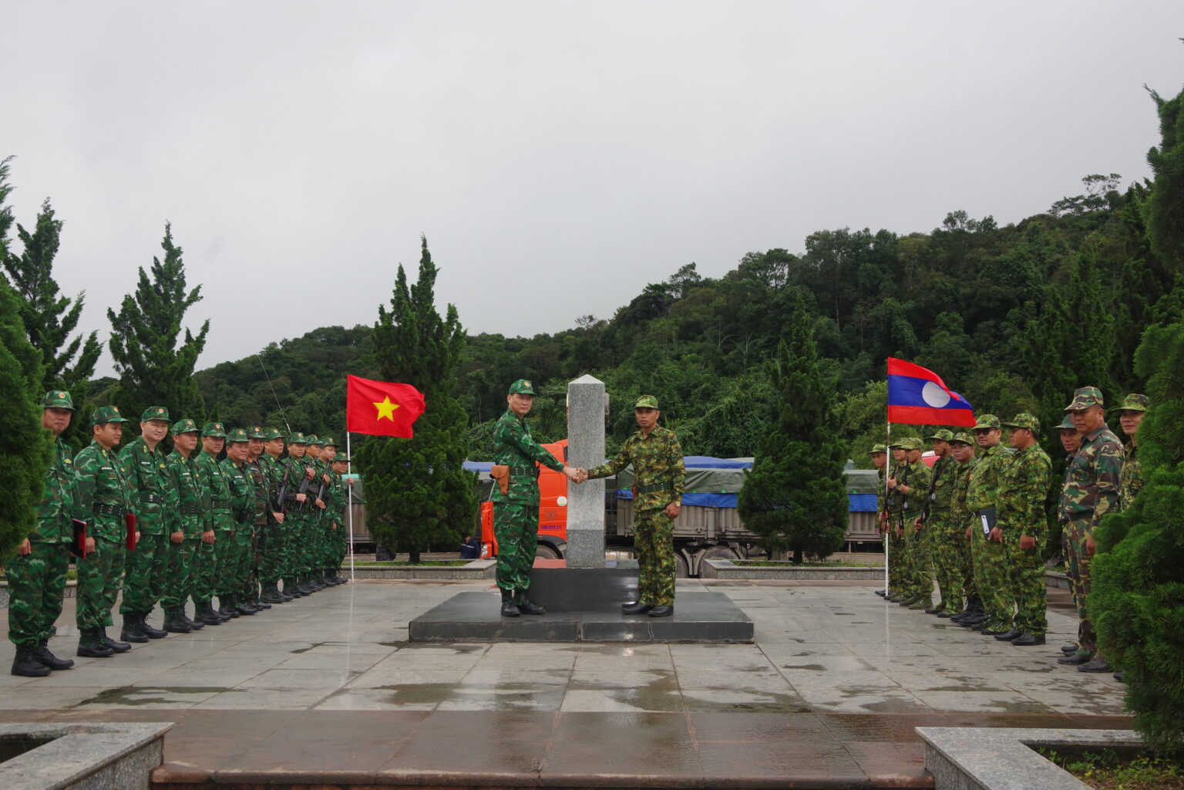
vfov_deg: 36.9
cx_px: 592
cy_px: 395
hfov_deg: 53.1
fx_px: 1184
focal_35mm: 36
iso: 400
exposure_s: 1/180
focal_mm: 24
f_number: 9
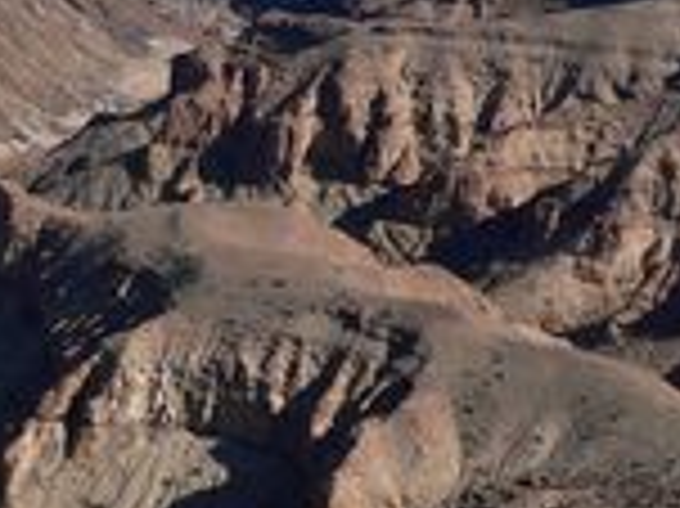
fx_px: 2336
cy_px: 79
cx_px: -347
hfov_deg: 15.3
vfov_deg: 12.4
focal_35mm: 119
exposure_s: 1/500
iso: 80
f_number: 5.2
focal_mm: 6
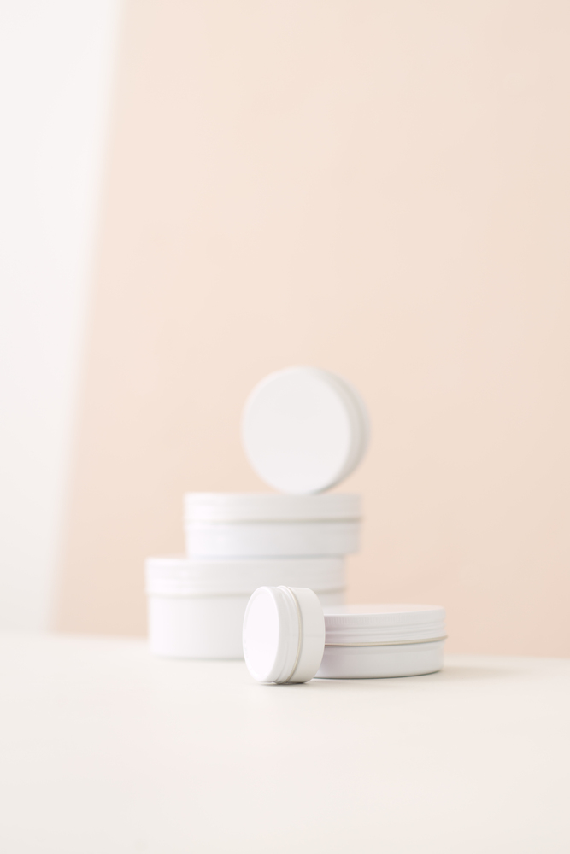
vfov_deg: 23.9
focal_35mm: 85
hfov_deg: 16.1
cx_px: 285
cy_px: 427
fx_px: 2018
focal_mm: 85
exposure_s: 1/125
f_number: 4.5
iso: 100
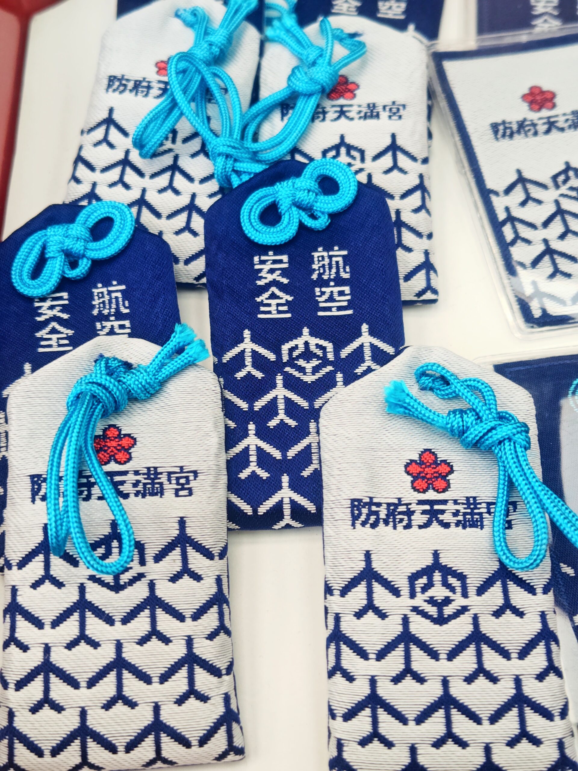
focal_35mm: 23
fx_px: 512
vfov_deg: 73.9
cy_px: 386
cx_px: 289
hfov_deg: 58.9
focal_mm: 5.56
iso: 50
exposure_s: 1/144
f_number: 1.9
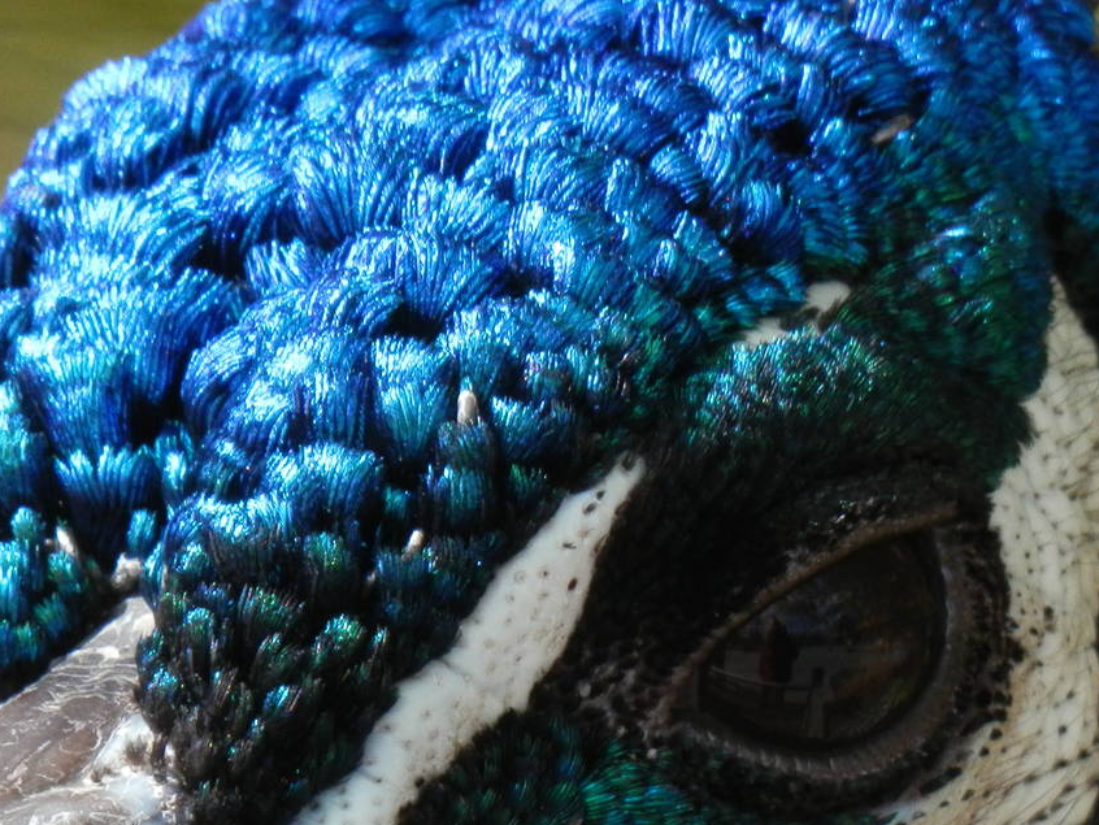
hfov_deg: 2.9
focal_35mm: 690
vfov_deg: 2.2
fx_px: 21913
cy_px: 634
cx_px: 651
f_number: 6.8
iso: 160
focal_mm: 65.2
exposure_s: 1/250
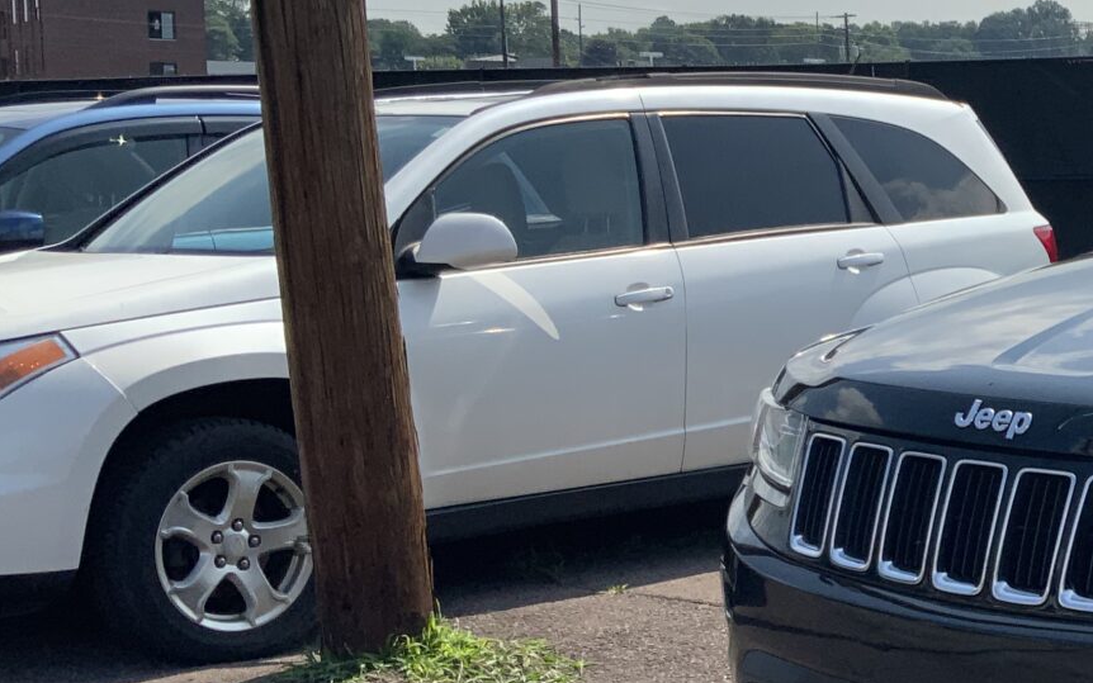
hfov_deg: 26.1
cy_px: 465
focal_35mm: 73
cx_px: 1194
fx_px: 2175
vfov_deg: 17.8
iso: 20
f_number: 1.8
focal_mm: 3
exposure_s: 1/2427
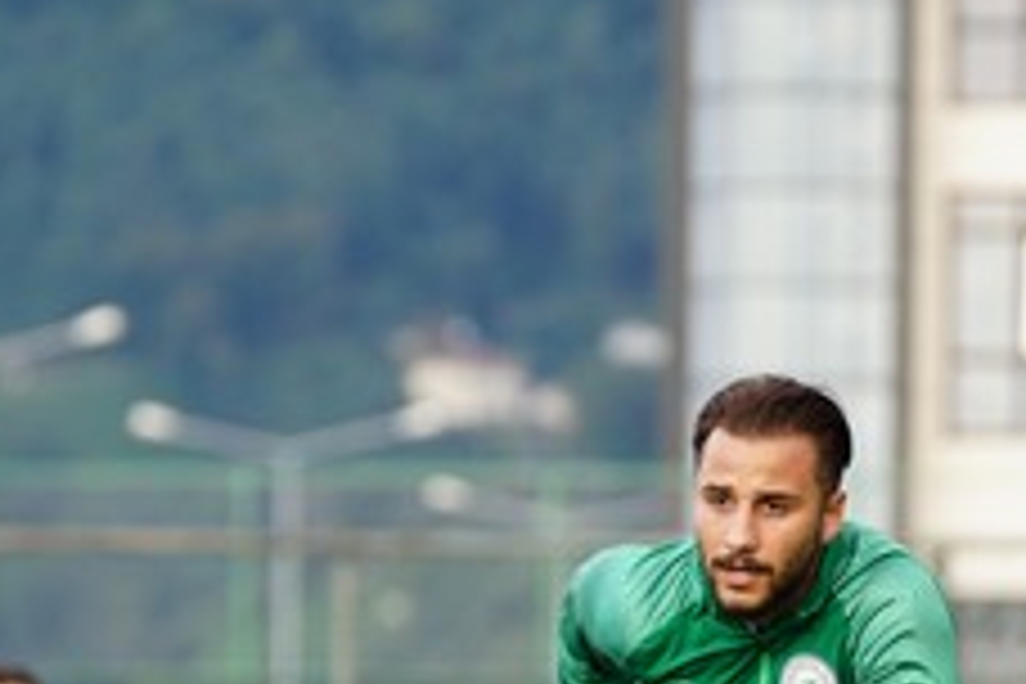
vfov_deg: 1.7
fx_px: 22428
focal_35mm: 787
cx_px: 436
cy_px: 934
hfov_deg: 2.6
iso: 640
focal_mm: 268
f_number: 5.6
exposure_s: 1/250
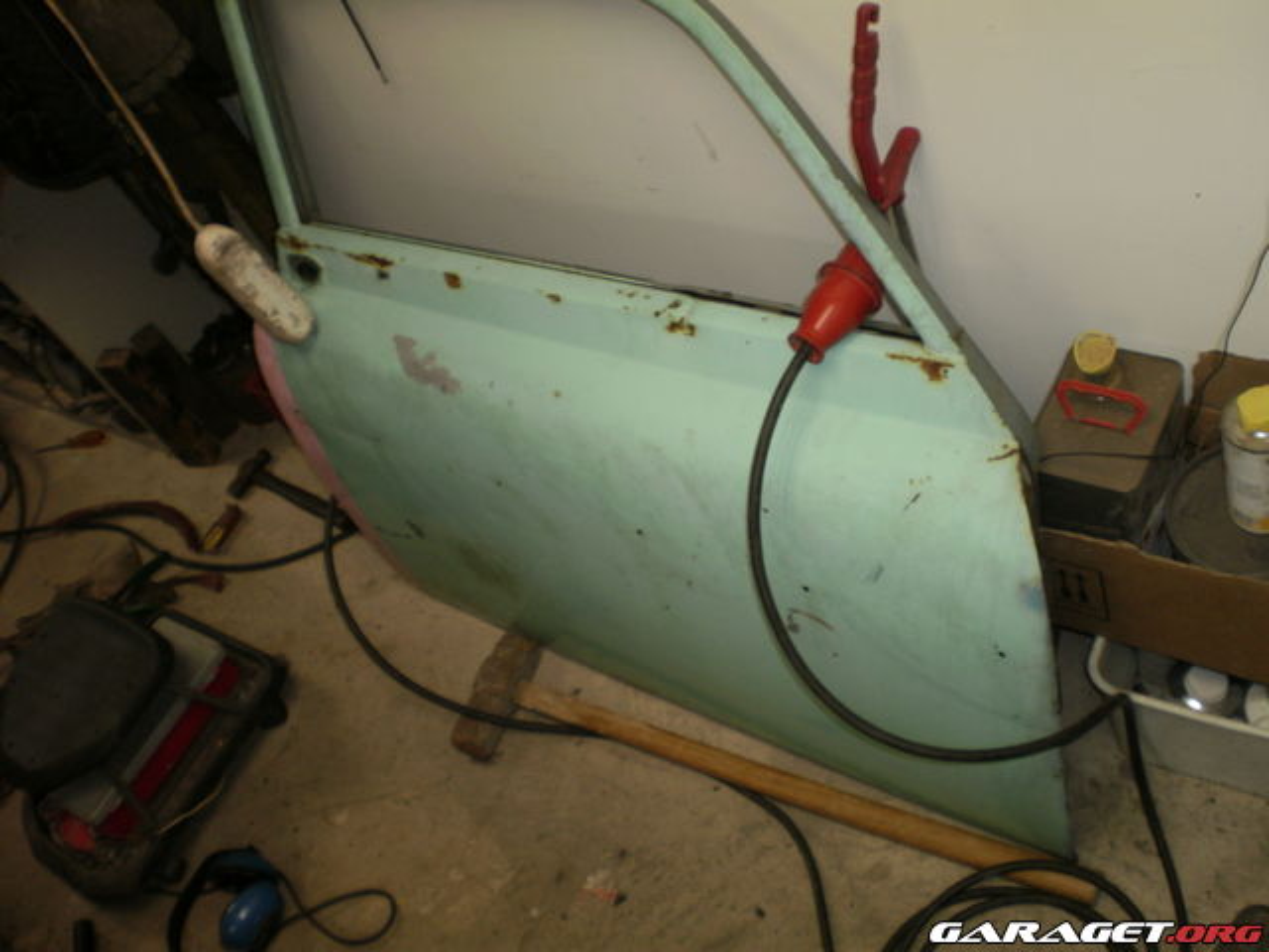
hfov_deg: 51.4
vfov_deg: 39.7
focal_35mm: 36
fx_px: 1320
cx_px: 634
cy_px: 476
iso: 125
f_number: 3.1
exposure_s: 1/30
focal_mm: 6.3
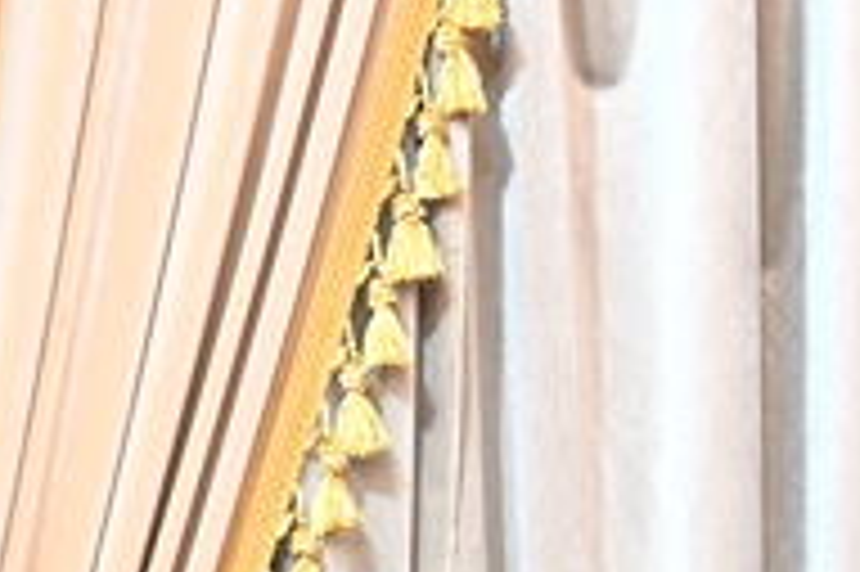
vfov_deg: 5.3
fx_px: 5943
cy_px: 1356
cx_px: 779
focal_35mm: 249
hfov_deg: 8.2
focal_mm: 34
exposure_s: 1/125
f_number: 5
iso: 1250
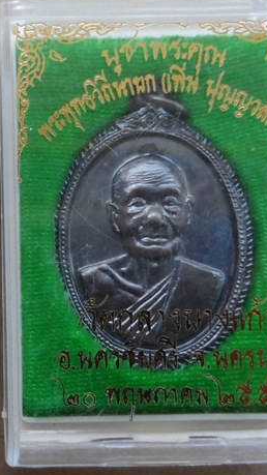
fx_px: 340
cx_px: 164
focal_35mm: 27
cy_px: 230
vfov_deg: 69.9
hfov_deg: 42.6
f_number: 3.2
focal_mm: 4
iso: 80
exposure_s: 1/60
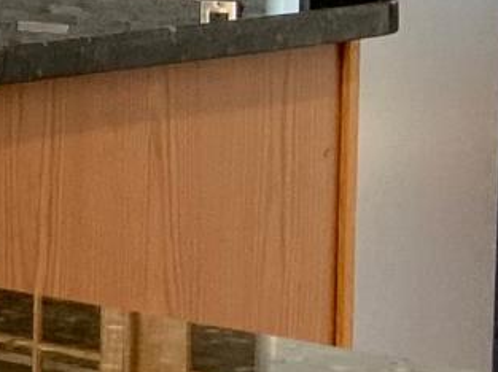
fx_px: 2730
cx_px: -888
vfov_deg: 7.7
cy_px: -119
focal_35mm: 190
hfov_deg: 8.9
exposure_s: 1/60
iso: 50
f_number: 1.8
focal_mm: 3
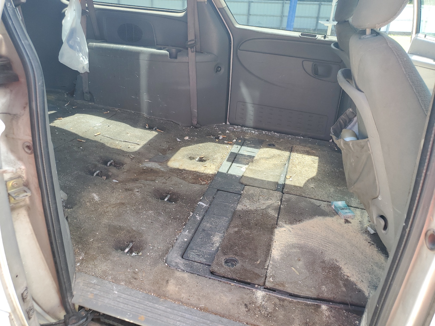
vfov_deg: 53.1
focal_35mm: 26
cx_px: 218
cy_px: 163
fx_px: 327
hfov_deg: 67.3
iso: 50
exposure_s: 1/250
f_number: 1.5
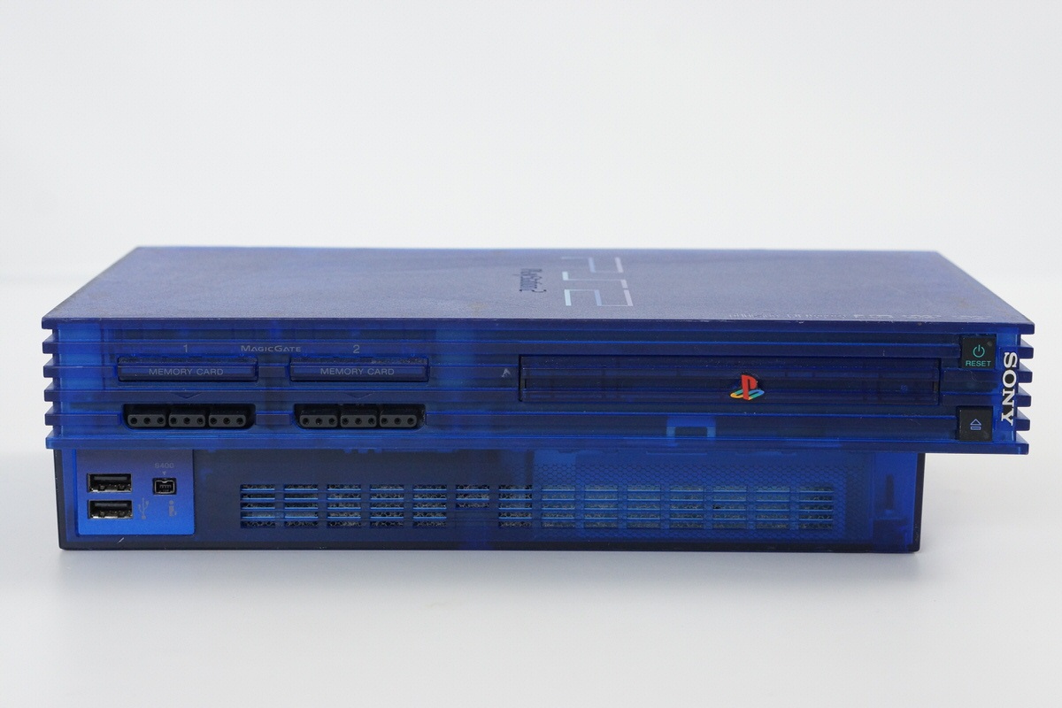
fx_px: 2212
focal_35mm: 75
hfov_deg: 27.0
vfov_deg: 18.2
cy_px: 354
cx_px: 531
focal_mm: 50
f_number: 6.3
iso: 800
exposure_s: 1/80
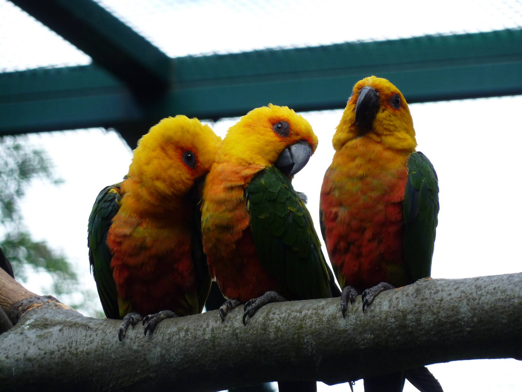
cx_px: 261
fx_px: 4192
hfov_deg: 7.1
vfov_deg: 5.3
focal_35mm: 278
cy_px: 196
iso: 160
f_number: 4.8
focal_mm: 45.7
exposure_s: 1/250
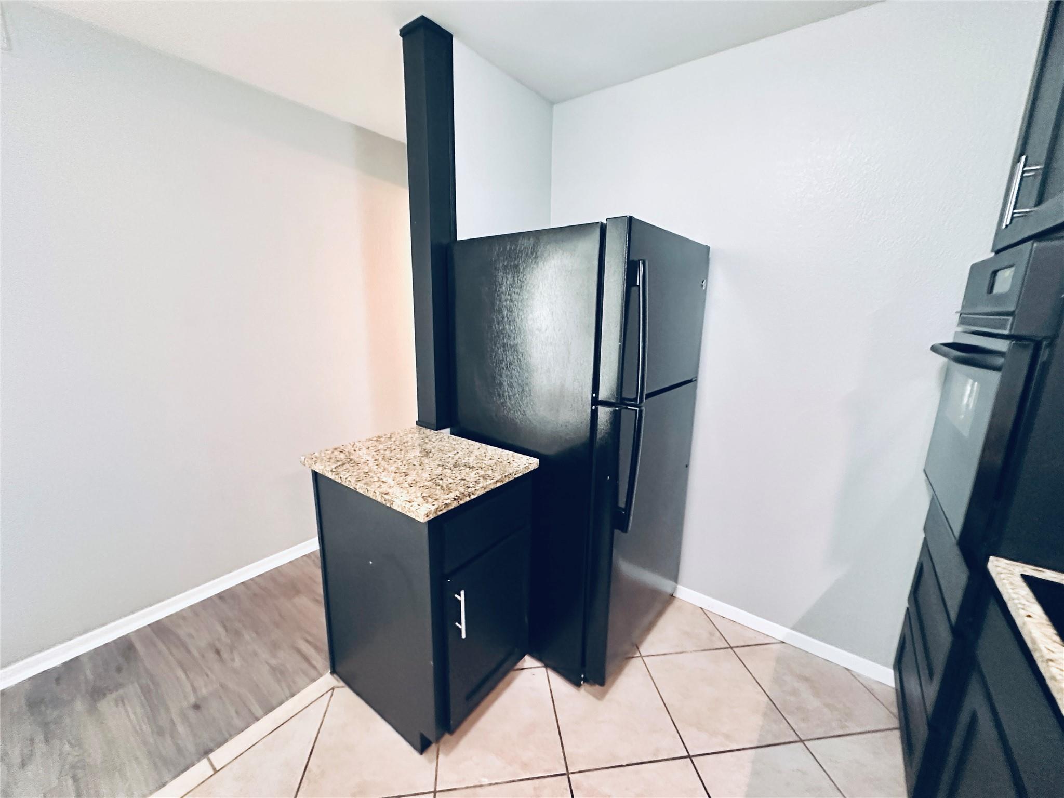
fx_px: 430
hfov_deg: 102.1
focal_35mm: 14
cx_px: 532
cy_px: 399
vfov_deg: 85.7
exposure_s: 1/60
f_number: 2.2
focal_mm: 2.22
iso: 1000
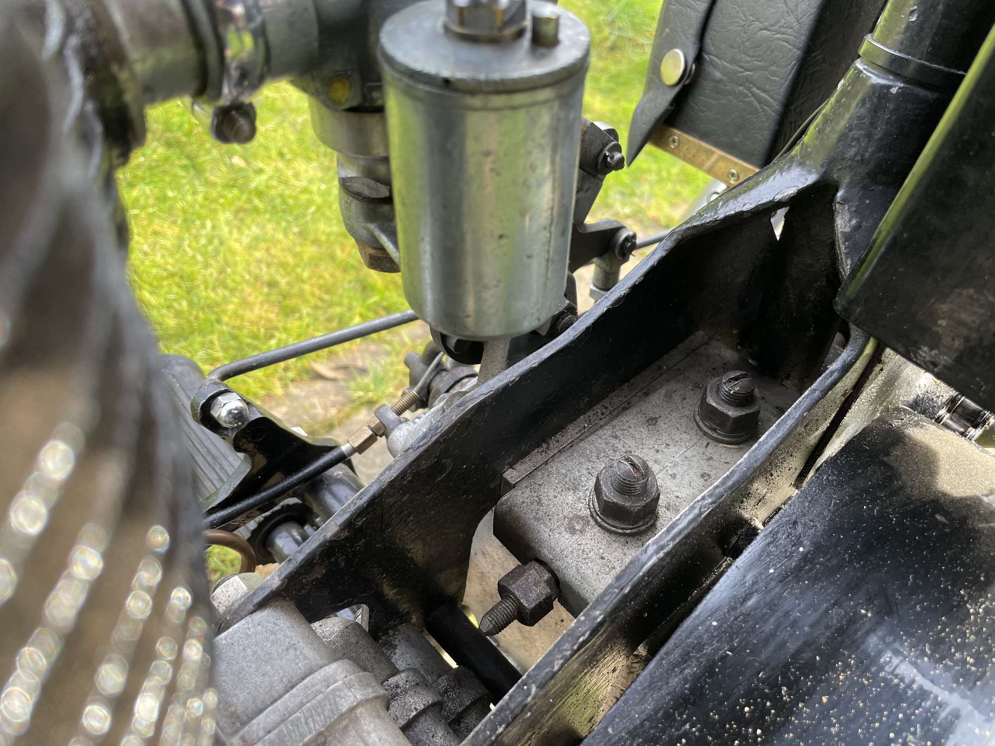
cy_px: 373
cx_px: 498
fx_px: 747
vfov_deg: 53.1
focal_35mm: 26
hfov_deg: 67.3
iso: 50
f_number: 1.6
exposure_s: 1/121
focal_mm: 4.2
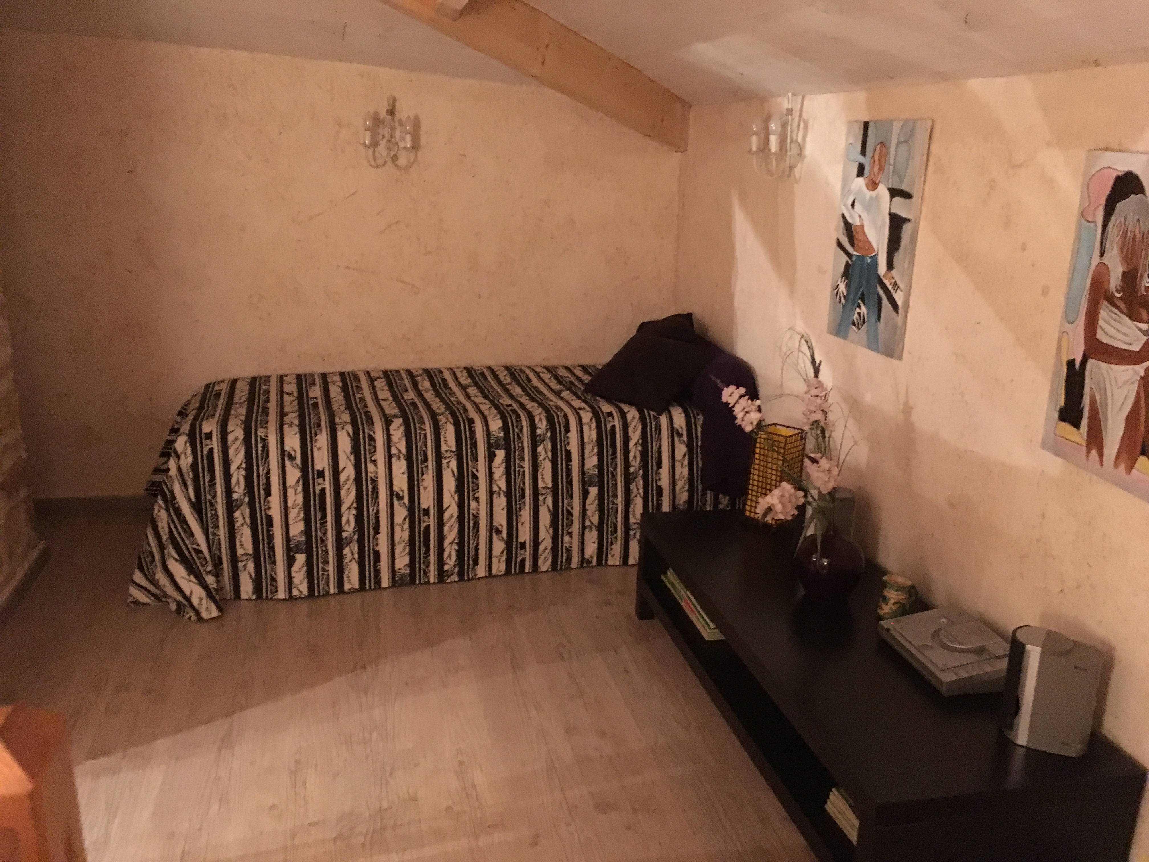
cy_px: 431
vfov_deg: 48.2
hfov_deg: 61.7
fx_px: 963
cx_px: 574
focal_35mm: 29
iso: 640
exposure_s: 1/17
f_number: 2.2
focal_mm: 4.15
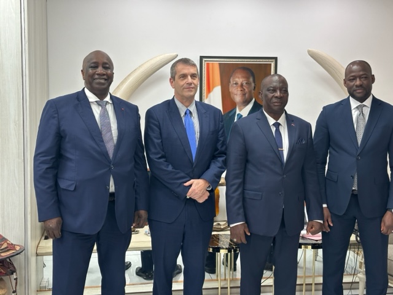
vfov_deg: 30.3
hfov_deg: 39.7
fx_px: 545
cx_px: 196
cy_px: 148
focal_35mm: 48
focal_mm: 6.86
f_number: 1.78
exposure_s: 1/60
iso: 80
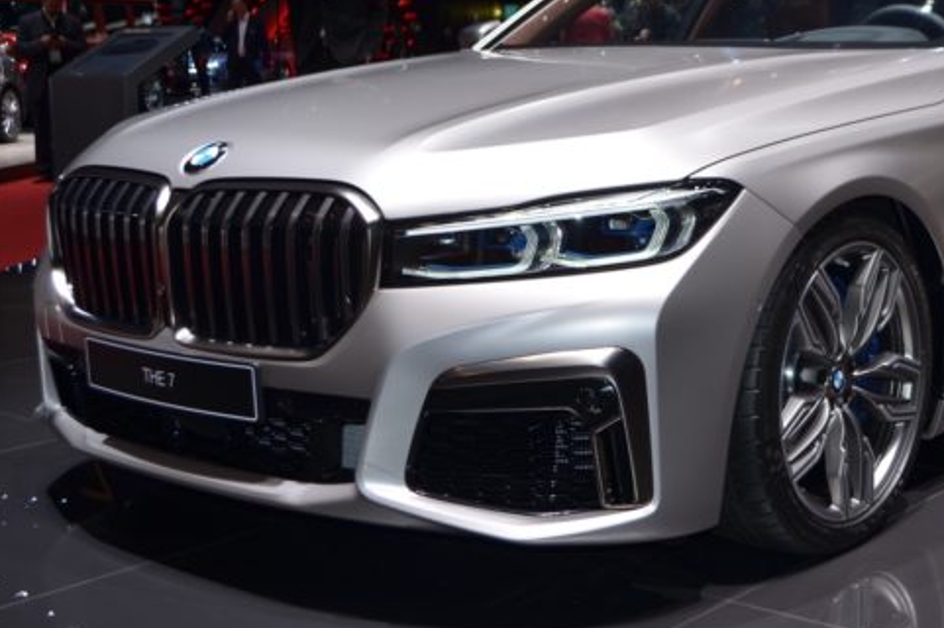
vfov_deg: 23.7
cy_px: 254
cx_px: 681
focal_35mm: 57
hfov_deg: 34.5
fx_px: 1494
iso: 140
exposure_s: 1/200
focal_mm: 22
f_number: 4
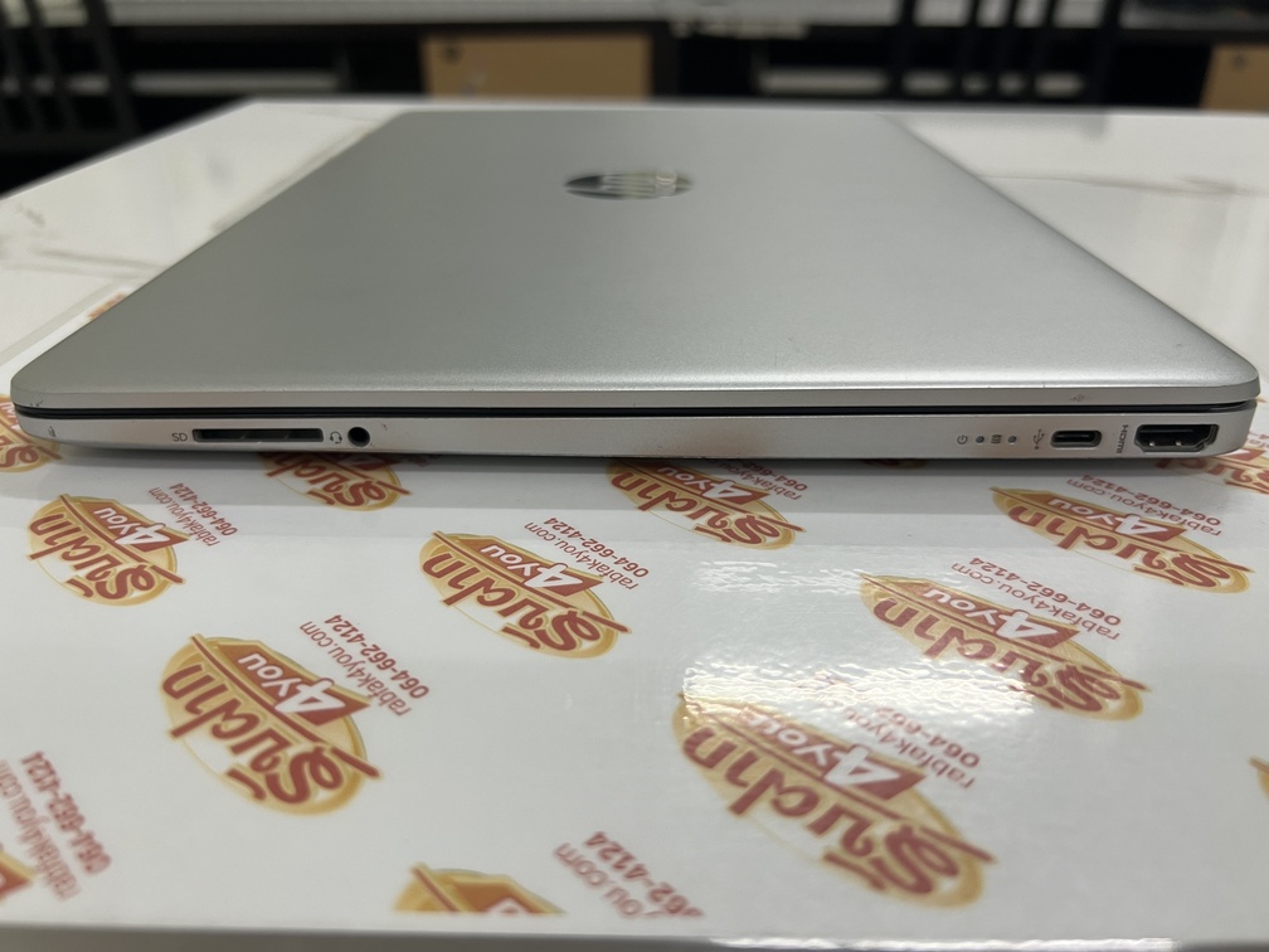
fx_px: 953
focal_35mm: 26
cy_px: 476
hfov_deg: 67.3
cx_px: 634
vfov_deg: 53.1
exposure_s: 1/50
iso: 80
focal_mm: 5.7
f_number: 1.5
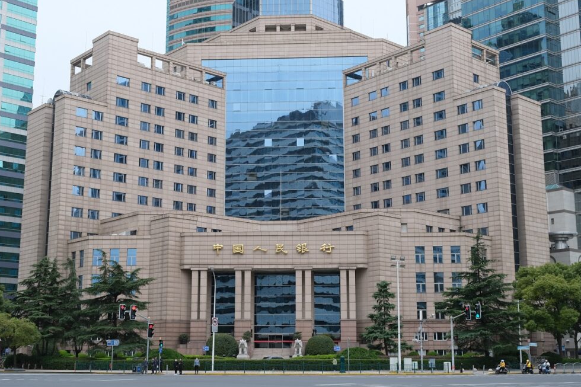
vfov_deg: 28.6
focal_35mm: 47
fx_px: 758
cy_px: 197
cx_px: 280
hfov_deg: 41.9
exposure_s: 1/340
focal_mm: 30.2
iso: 320
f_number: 5.6
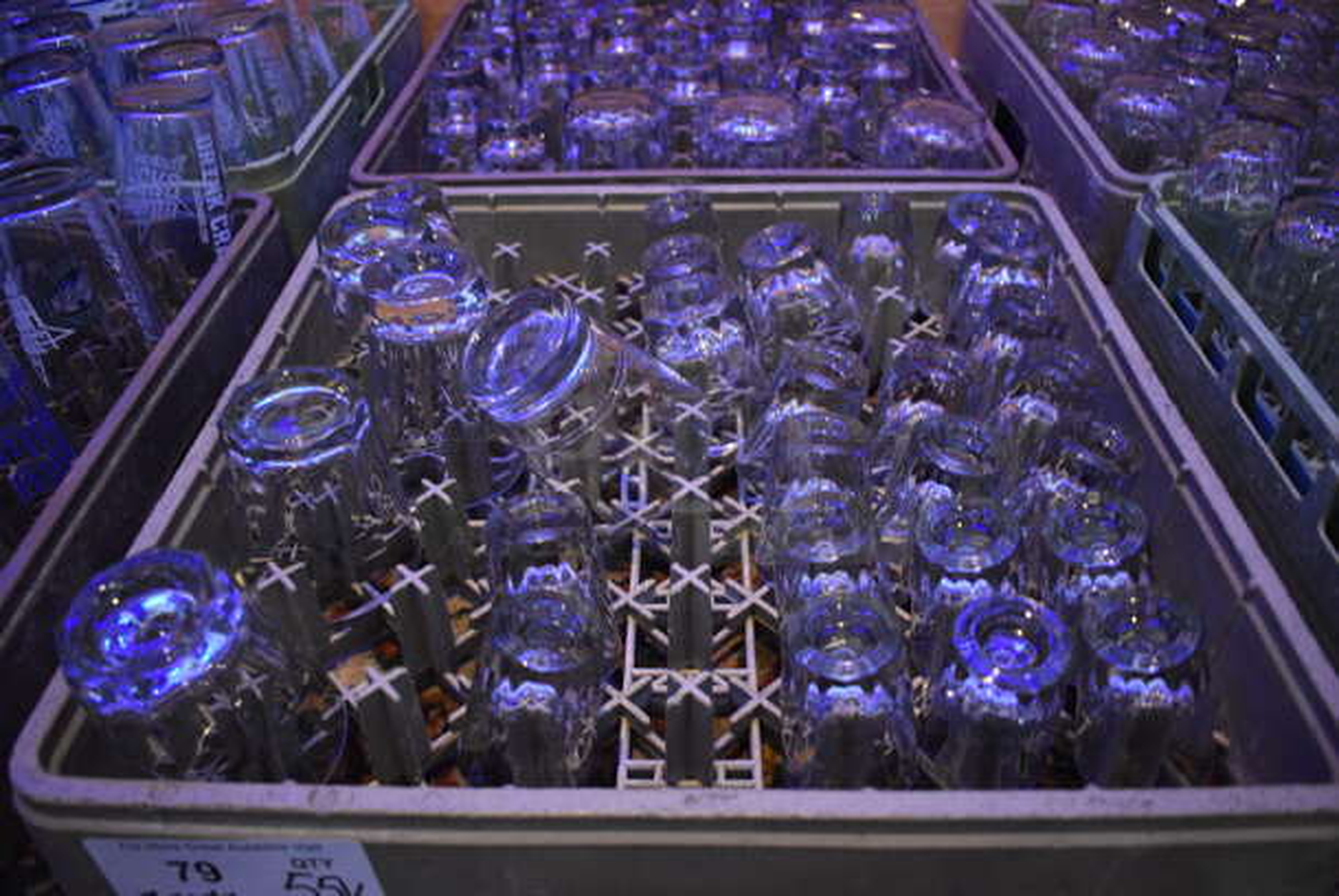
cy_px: 448
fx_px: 1005
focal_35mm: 27
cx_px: 670
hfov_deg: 67.3
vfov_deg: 48.0
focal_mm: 18
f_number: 3.5
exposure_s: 1/15
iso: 3200
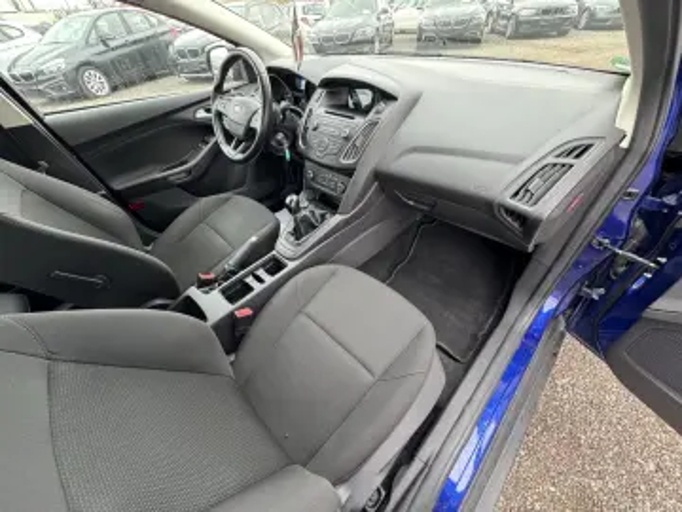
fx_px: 276
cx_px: 341
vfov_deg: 85.7
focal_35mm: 14
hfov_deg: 102.1
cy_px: 256
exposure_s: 1/60
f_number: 2.2
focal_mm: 2.22
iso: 320
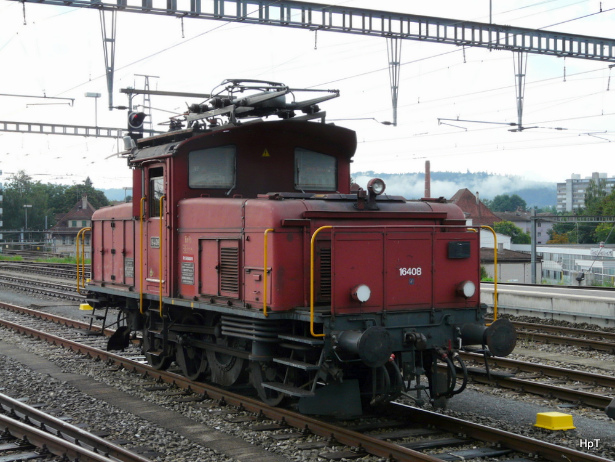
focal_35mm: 55
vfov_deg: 26.6
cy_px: 231
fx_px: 977
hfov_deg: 34.9
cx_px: 308
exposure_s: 1/250
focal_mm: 9
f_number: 4
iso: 100
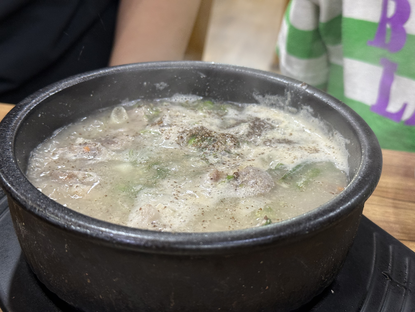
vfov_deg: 30.3
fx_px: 575
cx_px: 208
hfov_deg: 39.7
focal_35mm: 48
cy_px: 156
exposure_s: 1/60
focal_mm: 6.76
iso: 100
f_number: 1.78
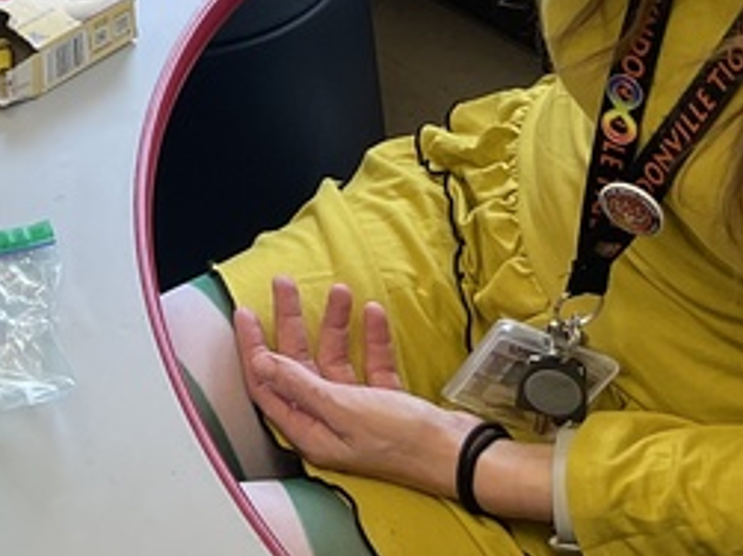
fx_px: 2188
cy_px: -461
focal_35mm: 102
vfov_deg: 13.0
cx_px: -255
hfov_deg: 17.9
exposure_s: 1/120
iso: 100
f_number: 1.6
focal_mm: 5.1
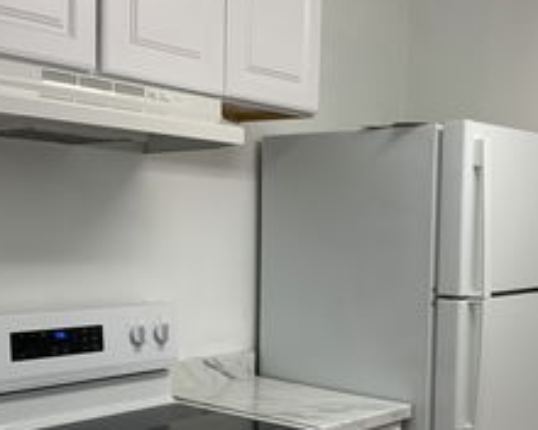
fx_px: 876
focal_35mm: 55
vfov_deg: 27.4
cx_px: 331
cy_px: 298
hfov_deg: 34.0
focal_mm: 3
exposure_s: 1/60
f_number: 1.8
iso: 40
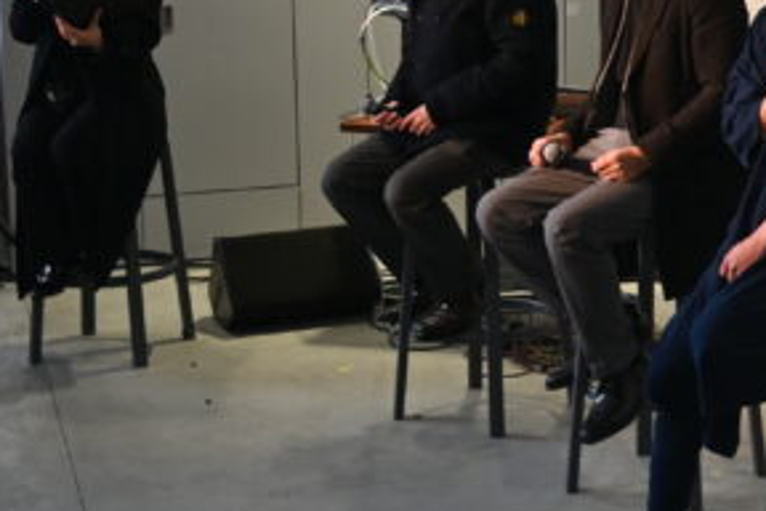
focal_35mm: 111
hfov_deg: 18.1
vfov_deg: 12.2
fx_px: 2359
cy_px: -21
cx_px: 713
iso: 320
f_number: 4.5
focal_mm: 21.5
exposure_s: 1/80
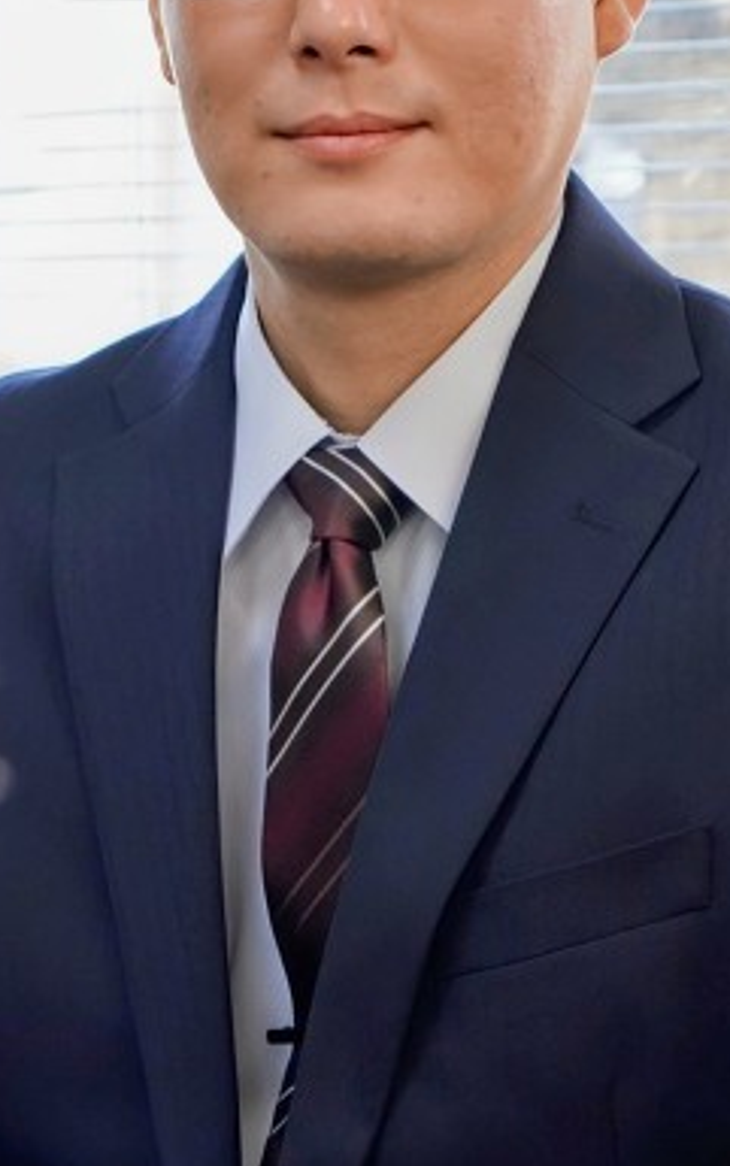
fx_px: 4038
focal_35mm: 127
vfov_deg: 16.3
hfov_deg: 10.3
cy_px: 279
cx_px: 235
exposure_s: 1/160
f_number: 4
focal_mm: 50
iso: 1000
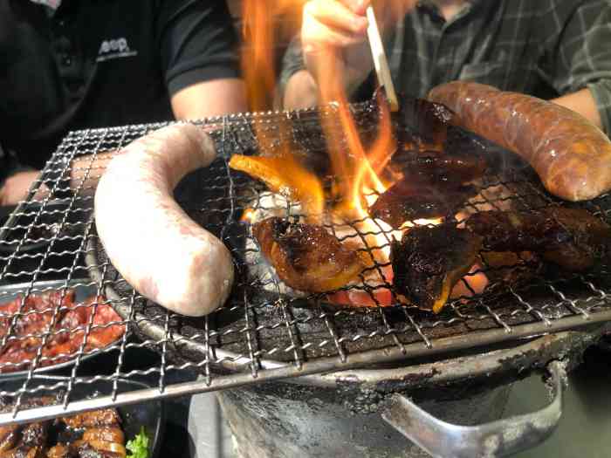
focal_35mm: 28
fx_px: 494
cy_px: 229
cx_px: 306
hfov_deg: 63.4
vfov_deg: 49.7
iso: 40
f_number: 1.8
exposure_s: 1/20
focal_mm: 4
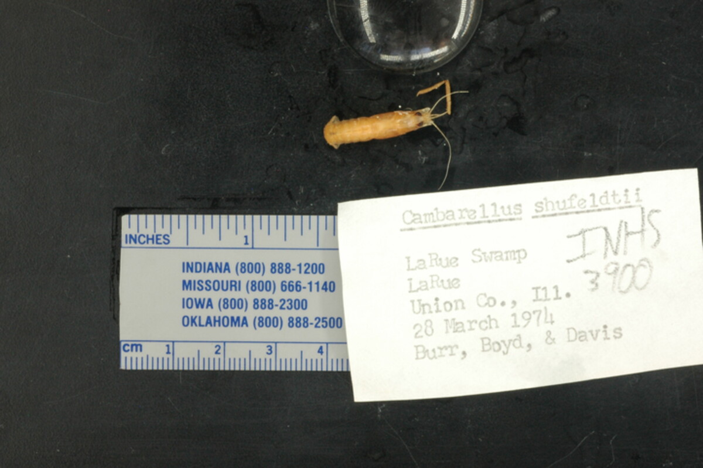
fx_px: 1756
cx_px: 352
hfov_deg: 22.6
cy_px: 234
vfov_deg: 15.2
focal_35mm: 90
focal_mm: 60
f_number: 36
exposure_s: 1/1.3
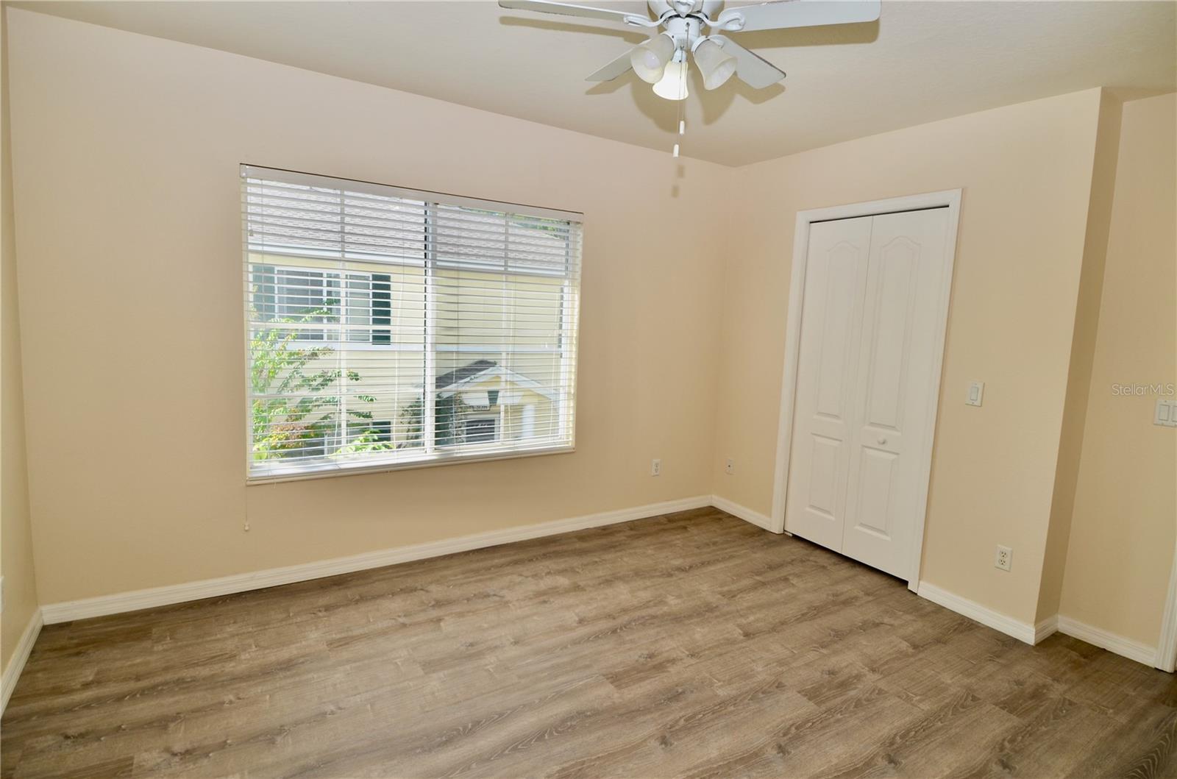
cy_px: 390
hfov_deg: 90.1
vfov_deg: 67.1
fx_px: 587
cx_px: 588
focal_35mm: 18
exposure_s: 1/125
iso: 160
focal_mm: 12
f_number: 5.6
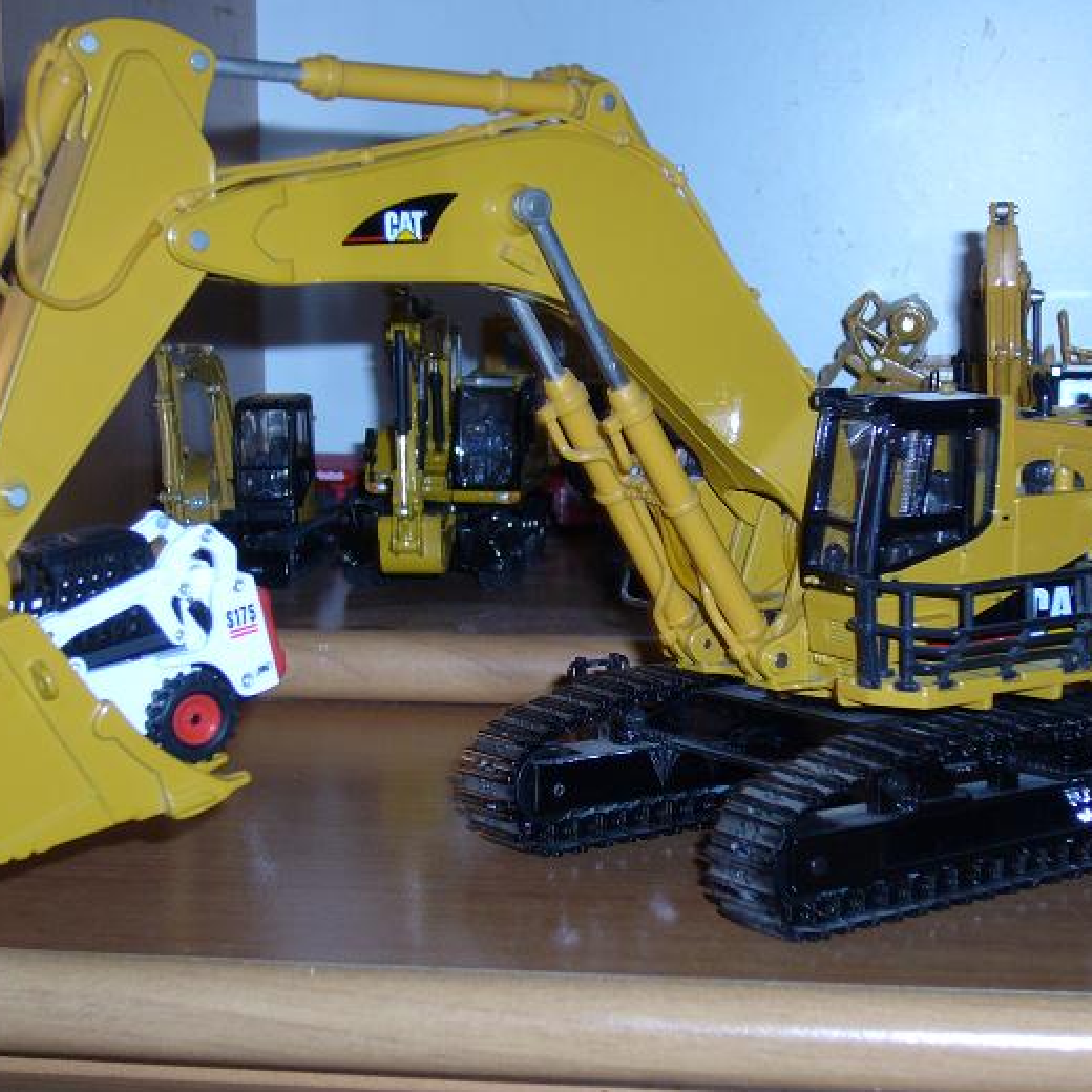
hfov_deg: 21.9
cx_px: 580
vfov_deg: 21.9
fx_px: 2820
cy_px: 550
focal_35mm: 79
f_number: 3.9
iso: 100
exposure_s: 1/30
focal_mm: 10.9
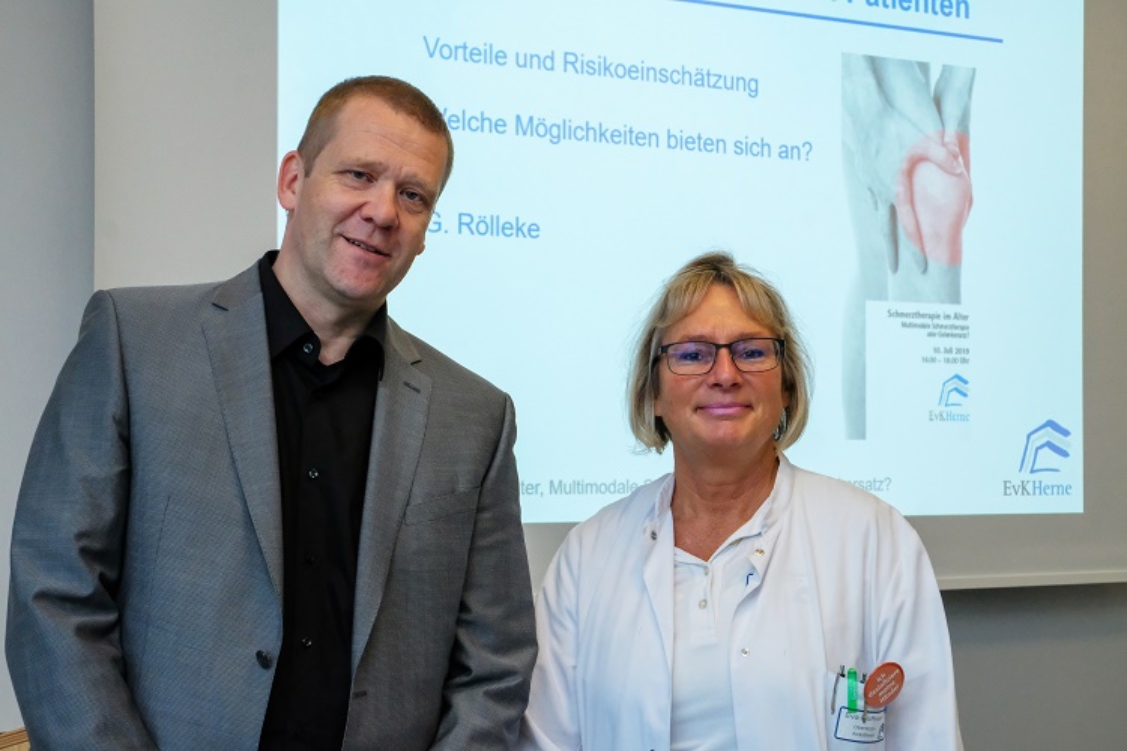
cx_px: 564
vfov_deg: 22.3
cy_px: 376
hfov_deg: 32.9
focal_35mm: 61
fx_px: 1909
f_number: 11
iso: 6400
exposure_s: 1/200
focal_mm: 40.7
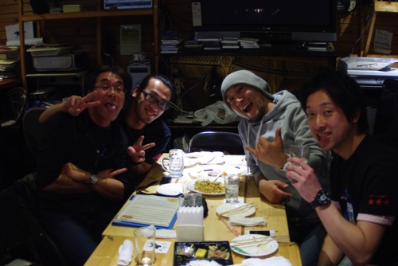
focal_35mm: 42
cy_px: 133
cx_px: 199
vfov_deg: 31.9
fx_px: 465
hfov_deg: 46.4
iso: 800
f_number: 4.5
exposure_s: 1/15
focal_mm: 28
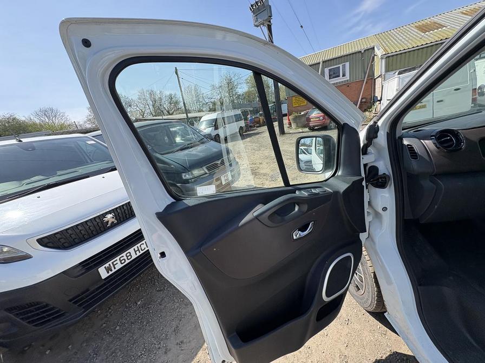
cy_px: 182
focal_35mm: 14
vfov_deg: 85.7
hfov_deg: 102.1
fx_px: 196
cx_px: 242
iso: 64
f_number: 2.2
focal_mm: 2.22
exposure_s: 1/700
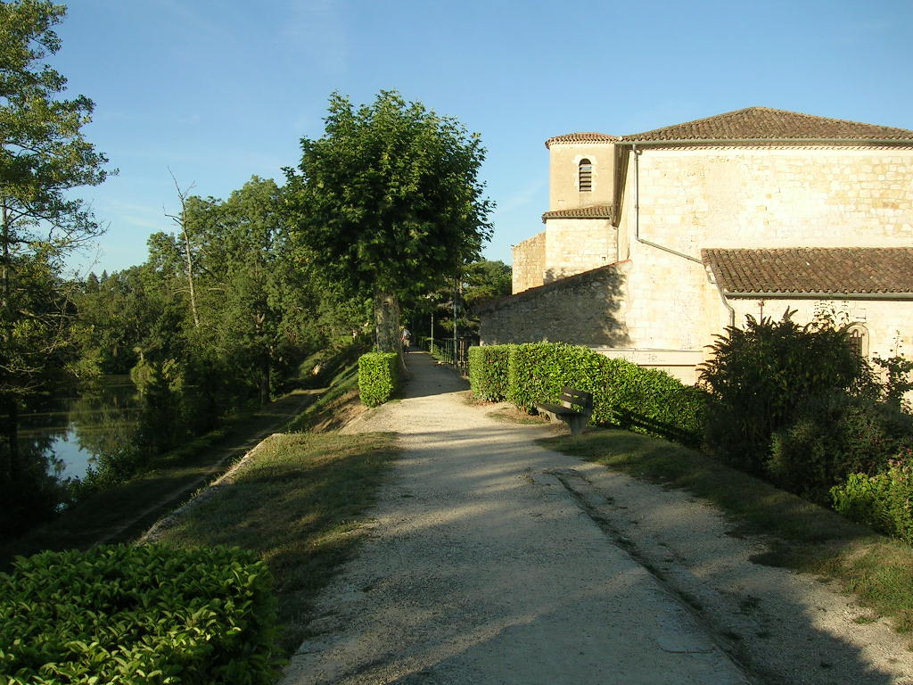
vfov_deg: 40.7
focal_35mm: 35
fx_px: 923
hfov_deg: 52.6
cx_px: 456
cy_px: 342
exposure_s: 1/294
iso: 50
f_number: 4.8
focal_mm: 5.4
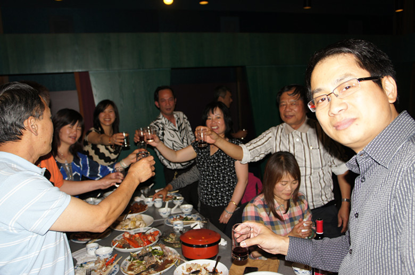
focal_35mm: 30
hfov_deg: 62.0
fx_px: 345
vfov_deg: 43.5
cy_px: 138
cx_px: 208
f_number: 4
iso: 200
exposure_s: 1/60
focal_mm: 20
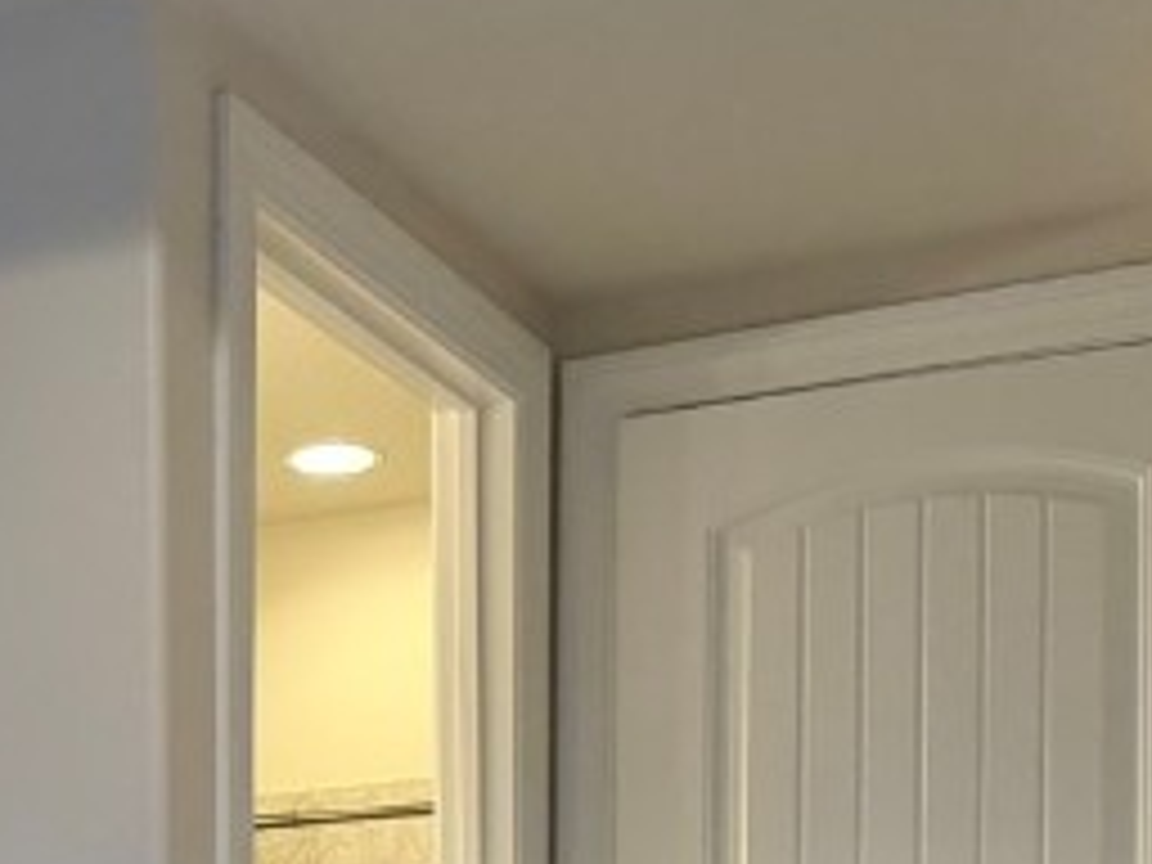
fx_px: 3195
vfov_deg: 14.0
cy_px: 1462
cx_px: 158
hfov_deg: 20.1
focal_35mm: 96
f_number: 1.78
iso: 125
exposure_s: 1/120
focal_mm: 6.76
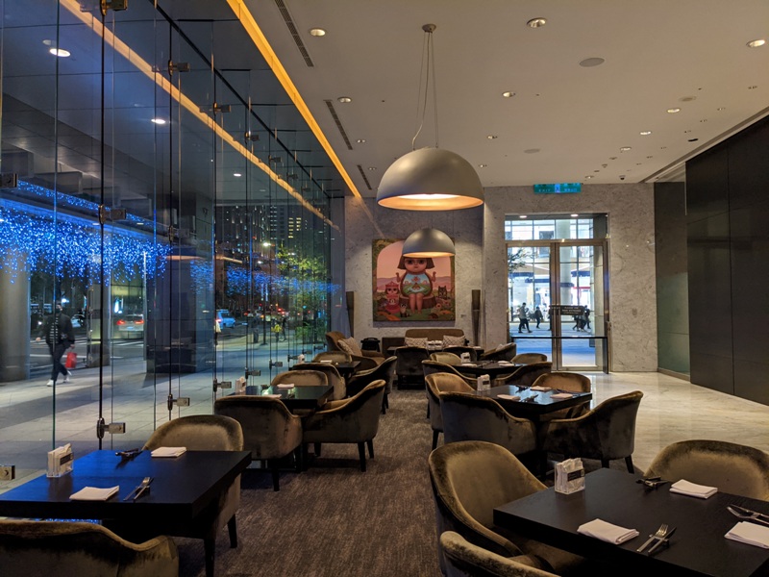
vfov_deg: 51.4
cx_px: 384
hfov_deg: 65.3
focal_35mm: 27
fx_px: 600
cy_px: 288
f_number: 1.73
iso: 255
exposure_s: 1/24
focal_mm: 4.38
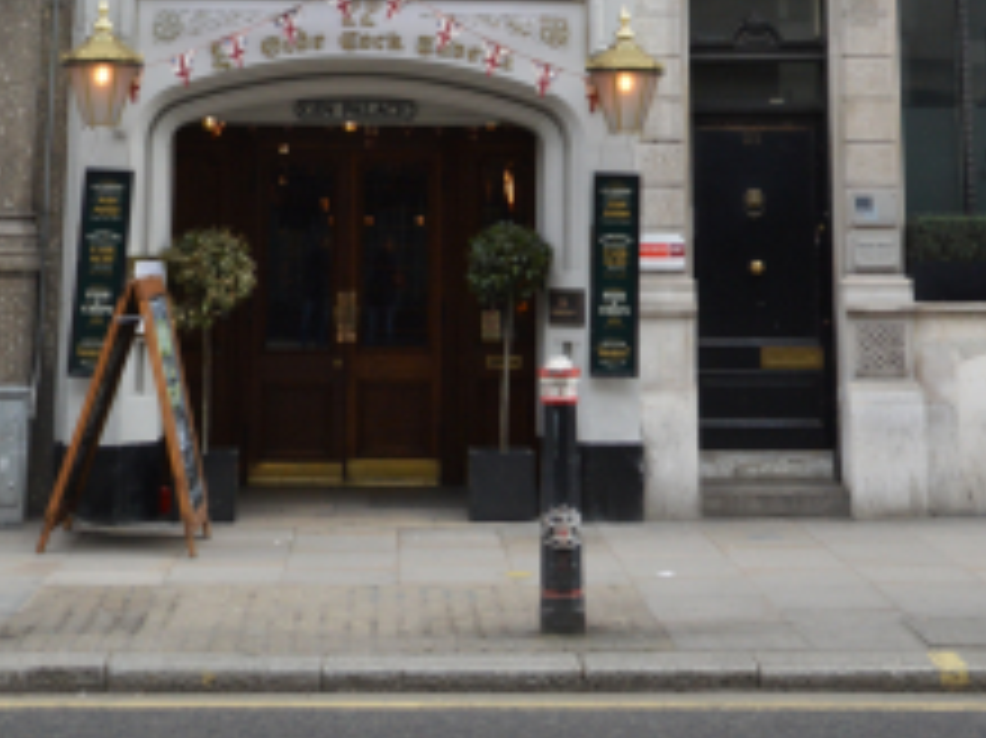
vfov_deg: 14.9
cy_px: -558
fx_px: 2477
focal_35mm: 87
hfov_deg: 22.5
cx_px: 466
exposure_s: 1/125
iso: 400
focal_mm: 22
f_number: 5.6
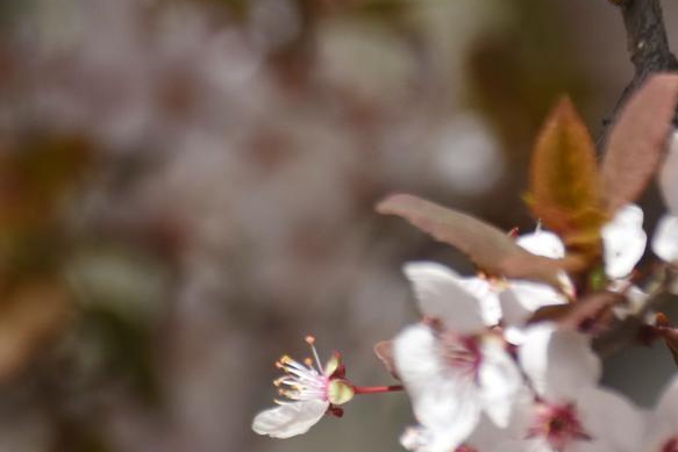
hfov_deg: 2.9
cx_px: 484
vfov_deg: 1.9
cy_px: -178
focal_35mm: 711
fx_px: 13388
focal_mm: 135
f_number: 5
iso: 160
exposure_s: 1/640
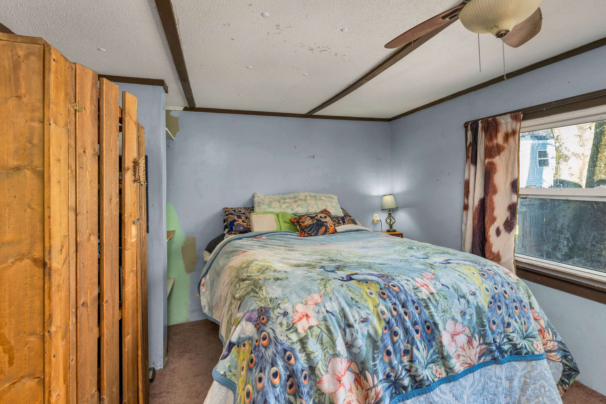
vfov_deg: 77.3
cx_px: 308
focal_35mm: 15
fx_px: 252
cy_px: 199
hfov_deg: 100.4
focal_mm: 14
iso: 400
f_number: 8
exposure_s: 1/10
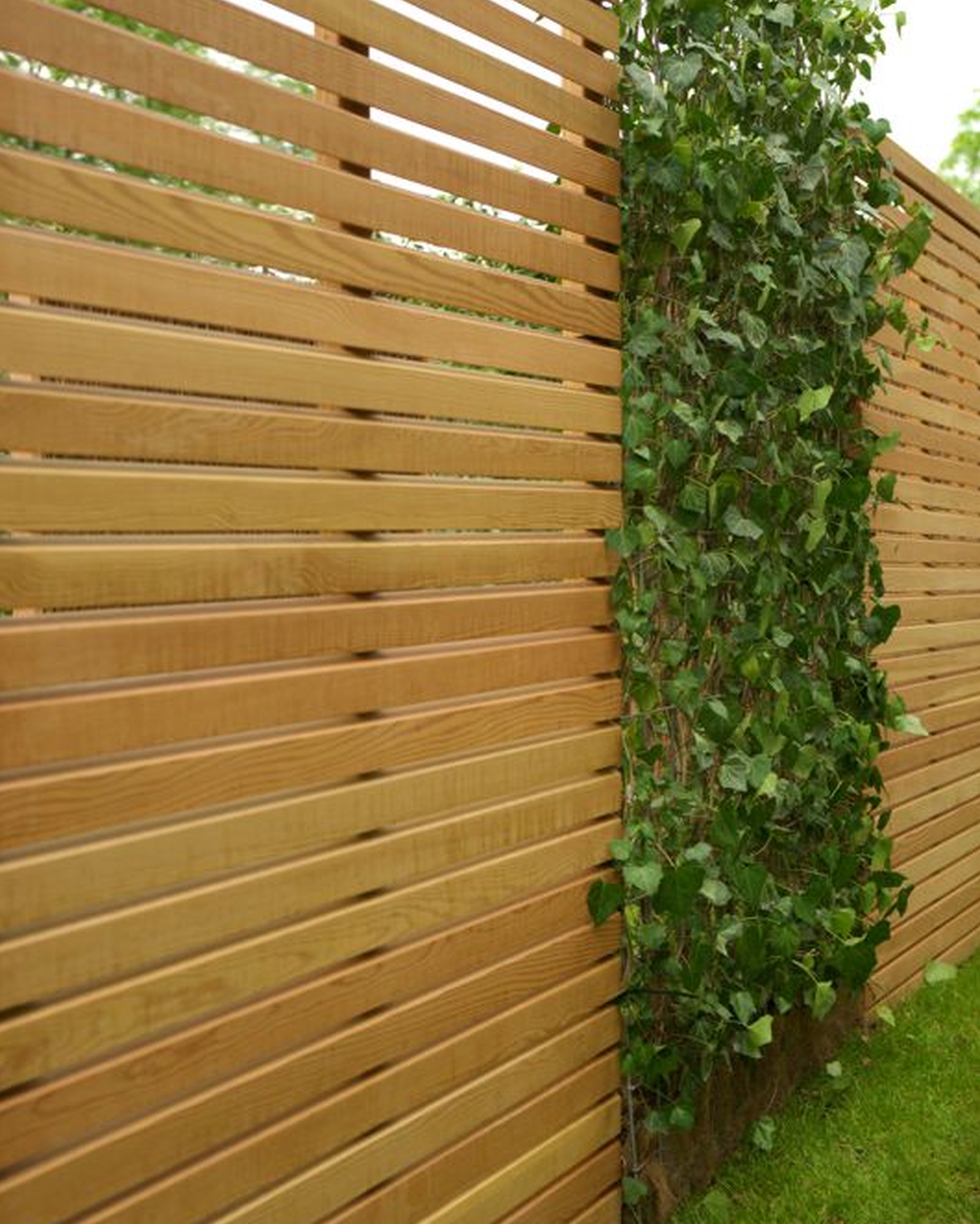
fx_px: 1848
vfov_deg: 36.6
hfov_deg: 29.7
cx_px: 489
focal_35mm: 51
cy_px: 618
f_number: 4.5
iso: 250
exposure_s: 1/160
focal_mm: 45
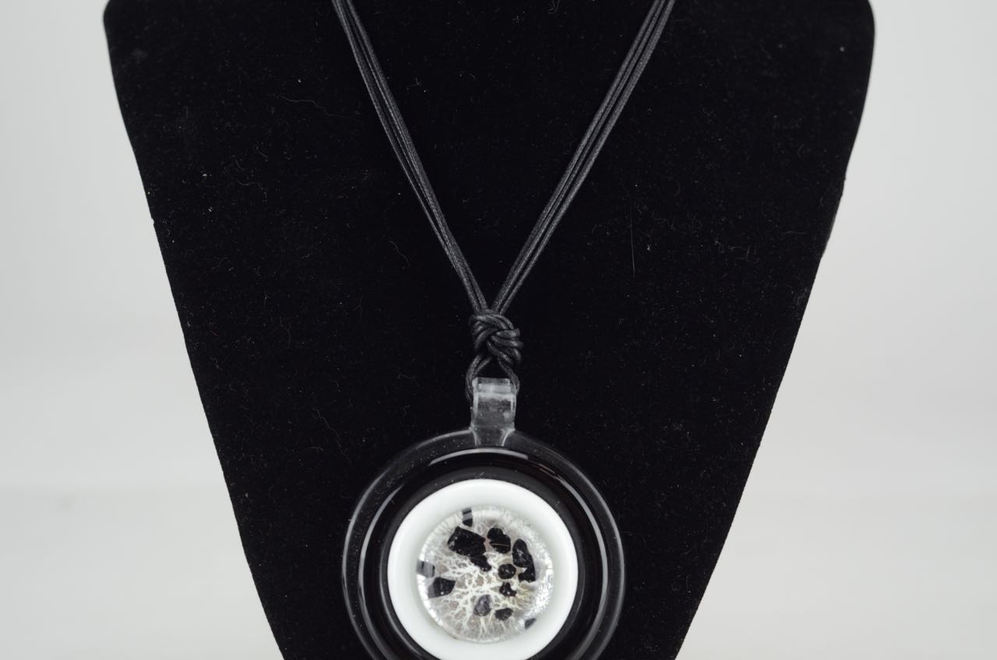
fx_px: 2073
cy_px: 330
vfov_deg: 18.1
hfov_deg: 27.0
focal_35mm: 75
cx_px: 498
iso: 640
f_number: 5
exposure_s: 1/125
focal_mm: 50
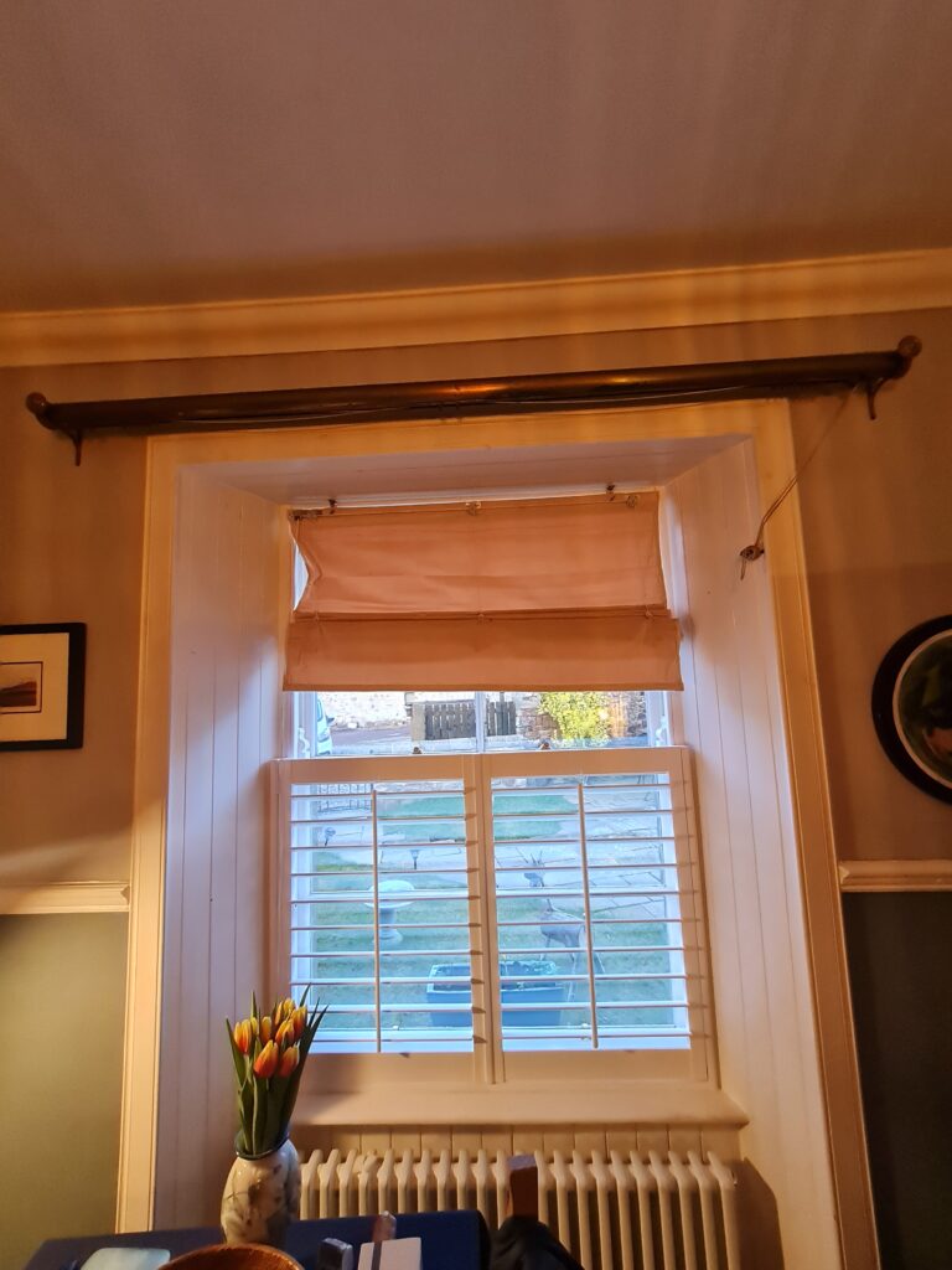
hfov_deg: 89.9
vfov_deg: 106.2
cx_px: 476
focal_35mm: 13
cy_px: 635
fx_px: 477
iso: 320
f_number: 2.2
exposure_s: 1/33
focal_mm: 1.74
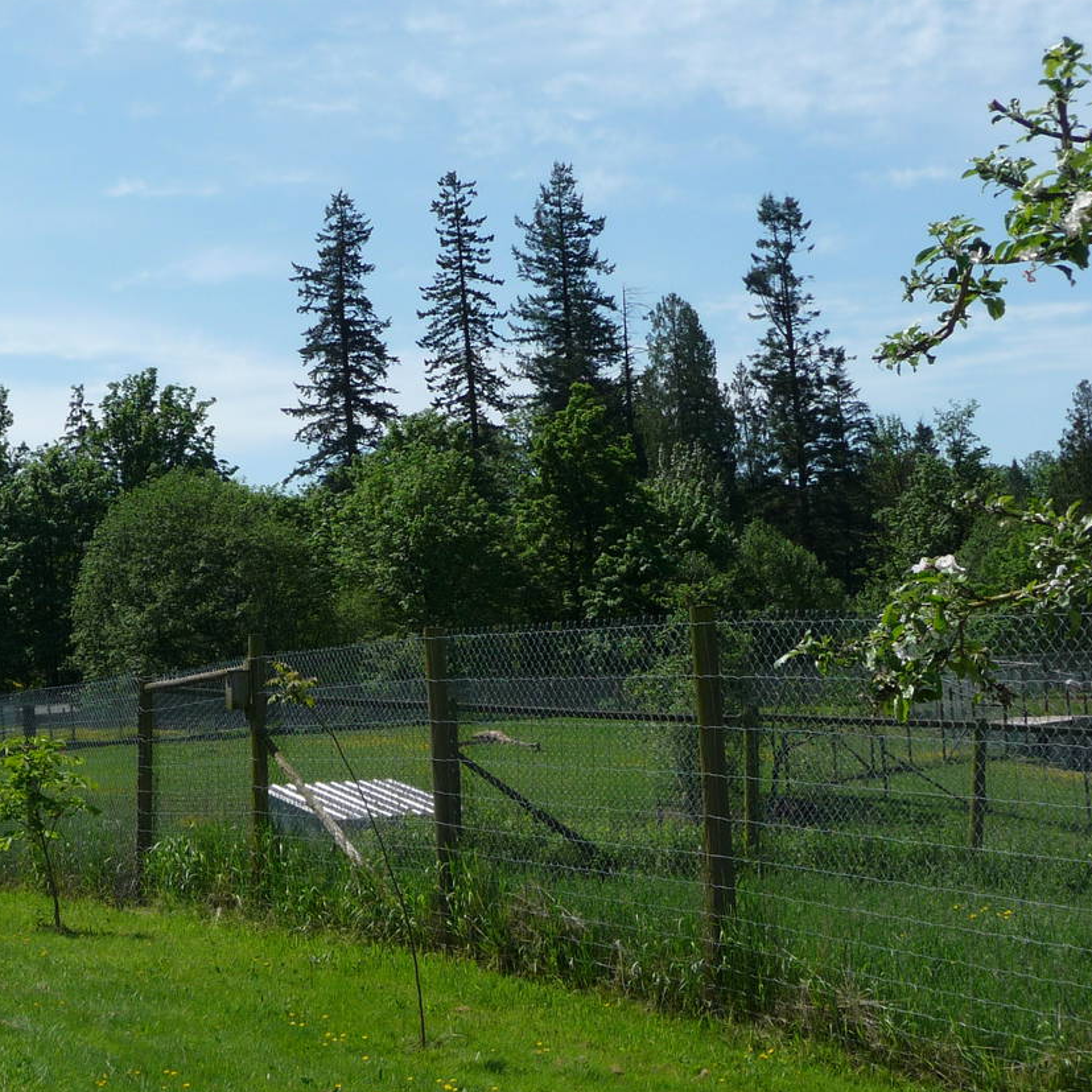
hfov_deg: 26.1
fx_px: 2320
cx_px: 246
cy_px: 577
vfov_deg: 26.5
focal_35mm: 65
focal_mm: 6.3
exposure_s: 1/1300
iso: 100
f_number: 3.8
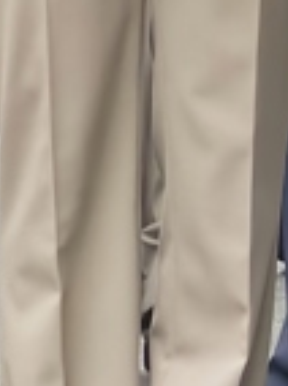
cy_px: -506
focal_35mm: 1322
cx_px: 649
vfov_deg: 1.5
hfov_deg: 1.1
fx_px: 14709
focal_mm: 16.85
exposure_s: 1/82.9
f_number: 3.5
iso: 80
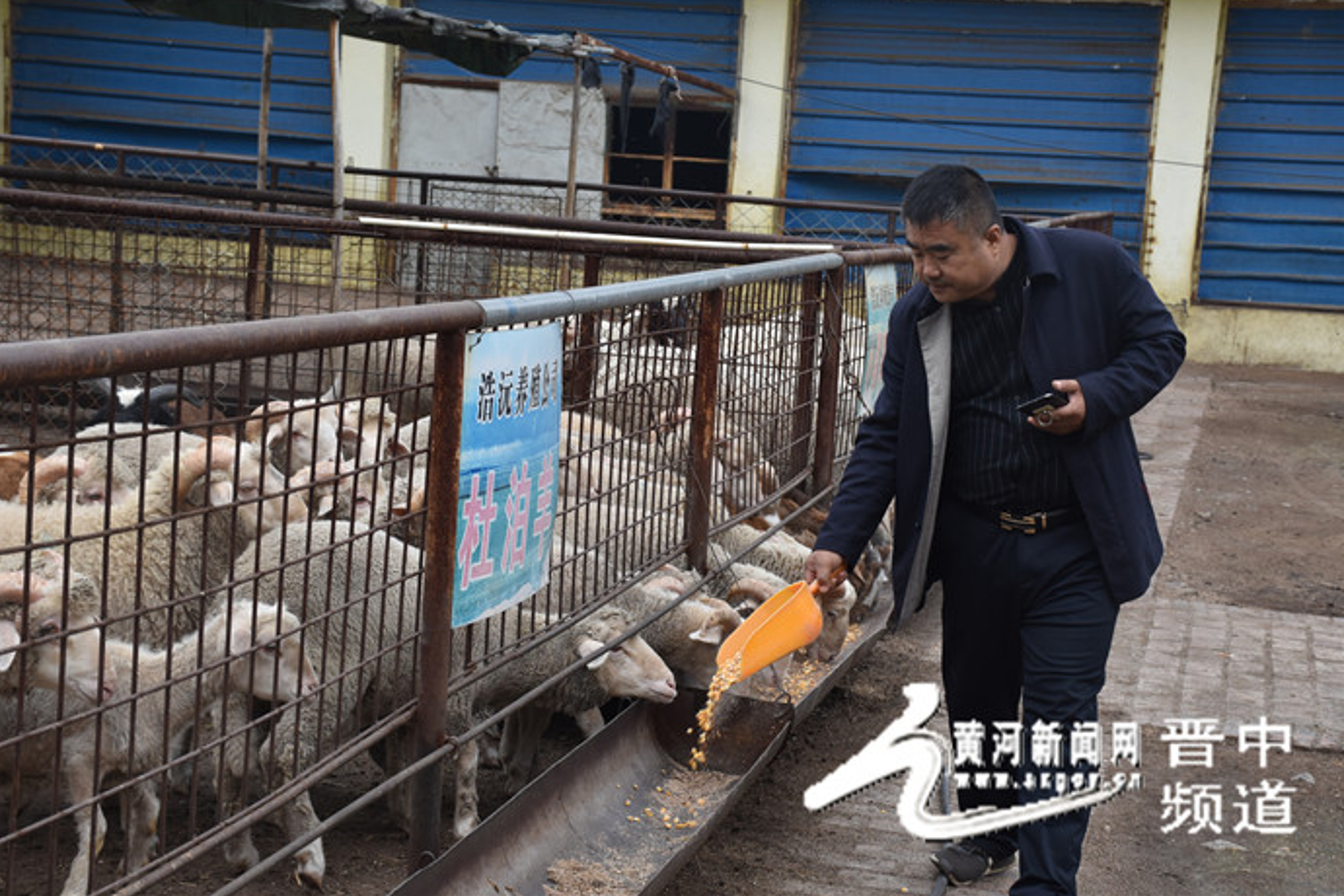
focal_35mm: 73
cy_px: 444
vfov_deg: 18.7
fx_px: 2725
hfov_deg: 27.7
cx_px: 674
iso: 280
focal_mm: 48
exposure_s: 1/250
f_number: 8
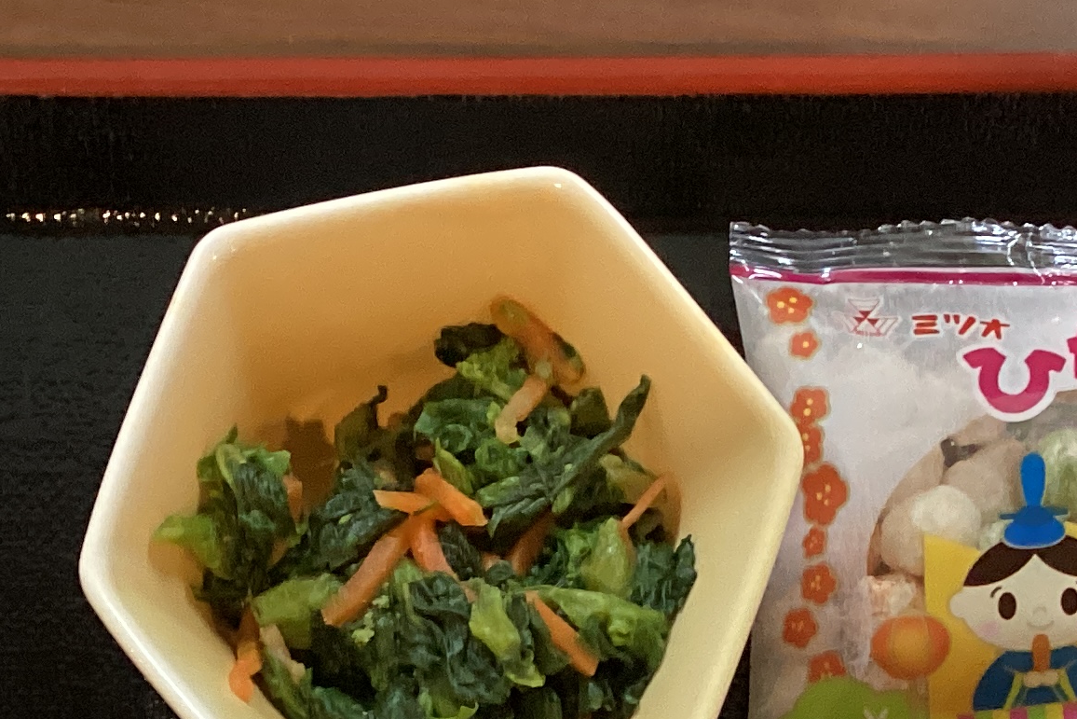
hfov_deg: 22.2
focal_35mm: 91
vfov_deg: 14.2
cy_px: 1030
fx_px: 2723
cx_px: 326
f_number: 2.4
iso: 320
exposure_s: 1/50
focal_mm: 3.3
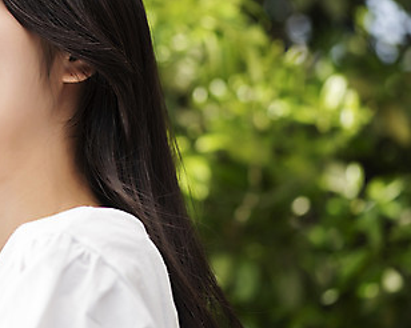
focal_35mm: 192
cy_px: 127
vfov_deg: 8.0
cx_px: 117
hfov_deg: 10.0
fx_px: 2334
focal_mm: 105
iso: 100
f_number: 4
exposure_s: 1/400
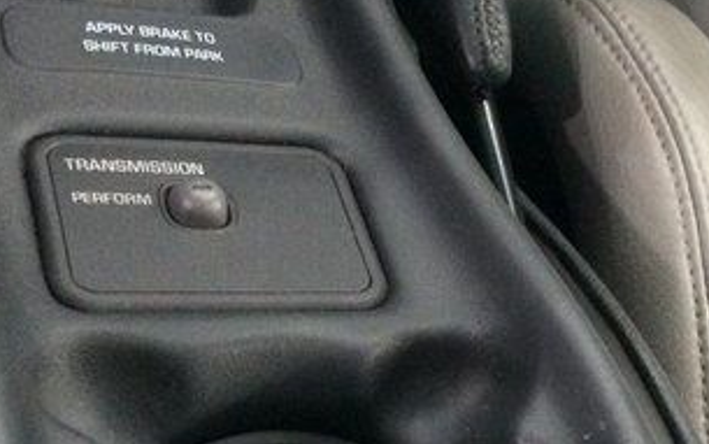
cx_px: 432
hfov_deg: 28.9
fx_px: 1373
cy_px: 316
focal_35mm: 71
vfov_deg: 18.3
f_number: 2.4
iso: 320
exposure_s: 1/25
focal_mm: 3.3
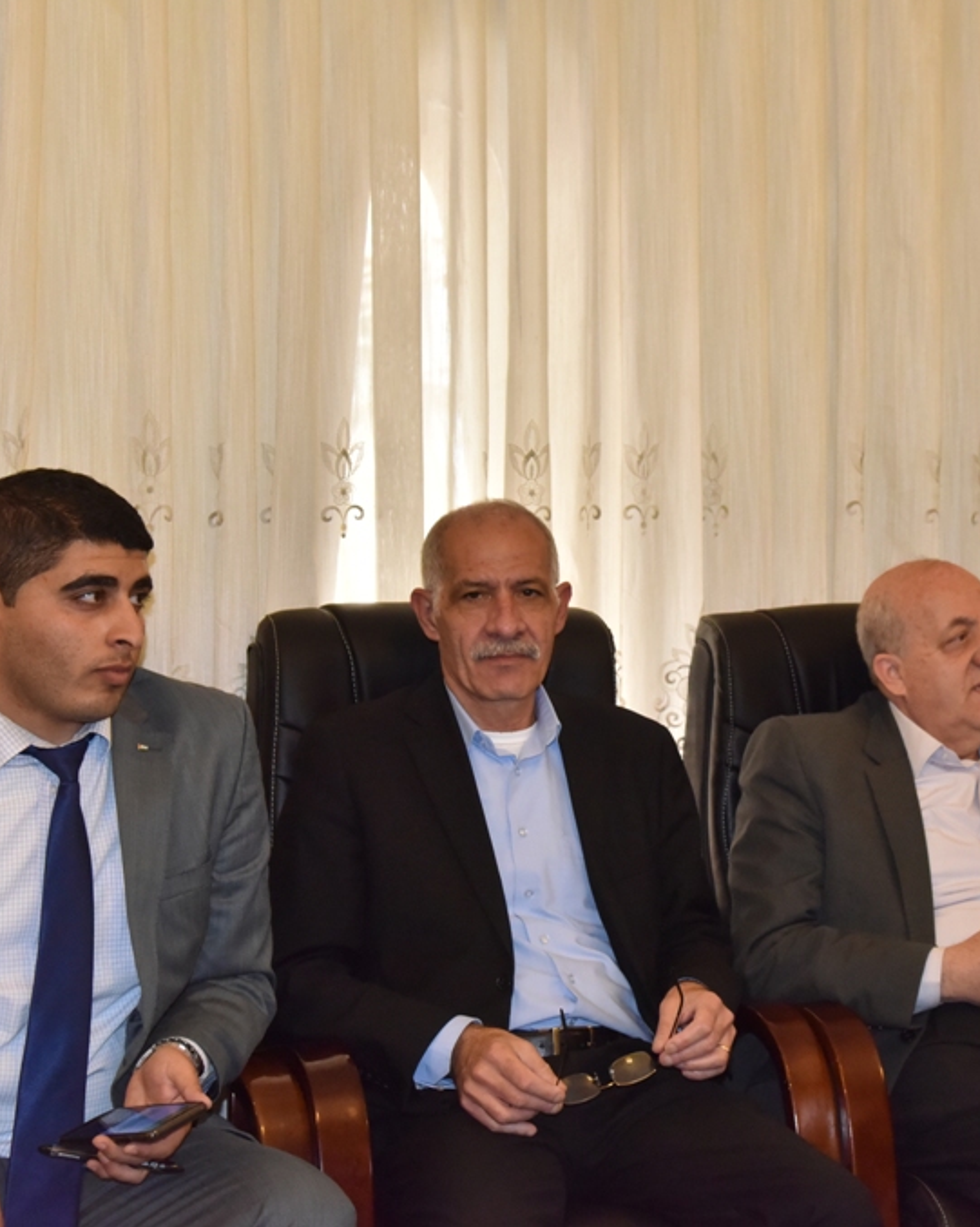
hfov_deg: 21.4
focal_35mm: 71
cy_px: 610
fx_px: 2576
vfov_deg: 26.8
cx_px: 732
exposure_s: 1/250
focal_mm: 50
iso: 2500
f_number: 7.1
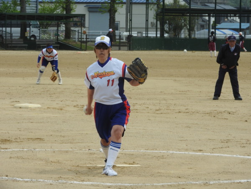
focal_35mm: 250
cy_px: 94
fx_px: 1813
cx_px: 126
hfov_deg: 7.9
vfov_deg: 5.9
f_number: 5.5
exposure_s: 1/800
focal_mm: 44.8
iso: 100
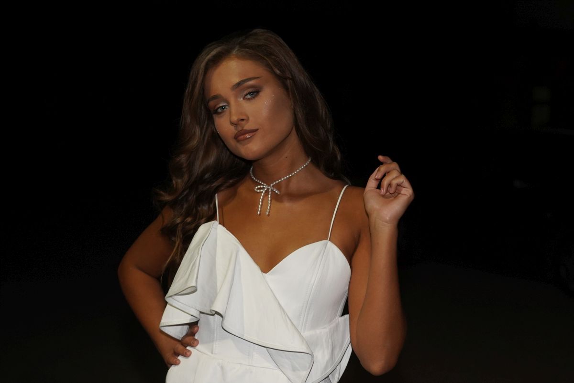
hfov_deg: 23.4
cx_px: 287
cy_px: 192
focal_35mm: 87
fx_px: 1388
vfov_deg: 15.7
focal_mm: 58
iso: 1600
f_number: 4
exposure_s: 1/250
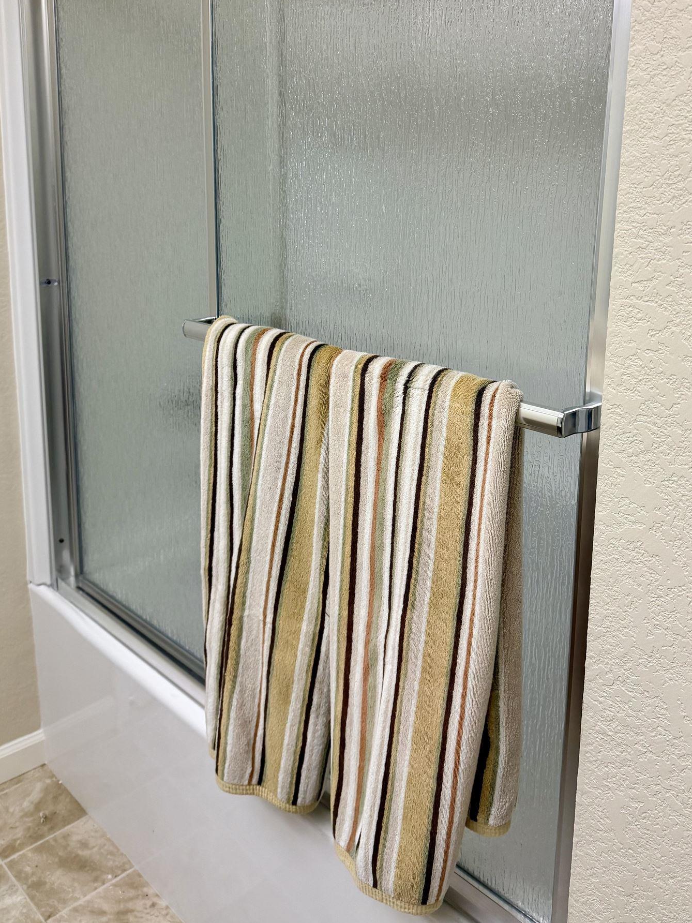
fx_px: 826
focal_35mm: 31
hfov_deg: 45.2
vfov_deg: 57.5
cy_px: 335
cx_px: 413
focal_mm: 6.76
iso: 200
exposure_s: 1/60
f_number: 1.78
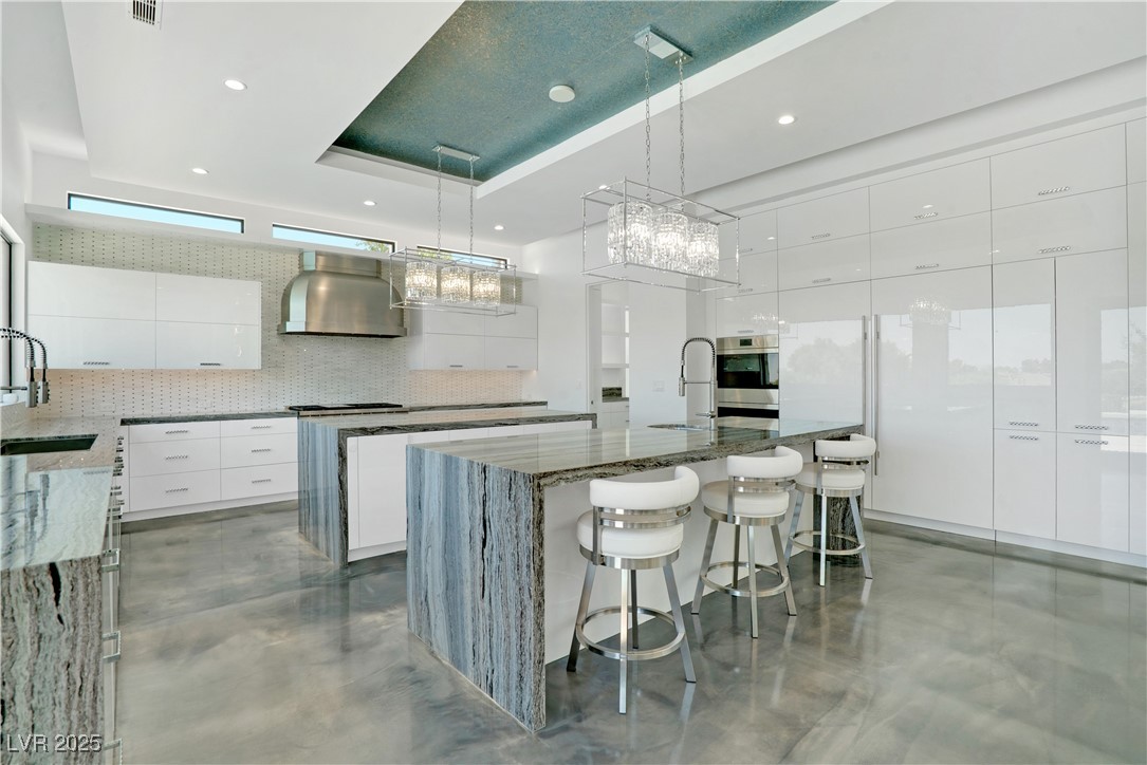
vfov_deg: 73.8
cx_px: 574
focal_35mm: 16
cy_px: 382
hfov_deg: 96.7
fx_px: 510
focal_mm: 16
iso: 500
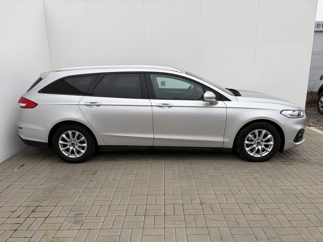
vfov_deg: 53.1
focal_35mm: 26
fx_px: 243
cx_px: 162
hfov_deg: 67.3
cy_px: 121
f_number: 1.6
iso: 40
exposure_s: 1/241
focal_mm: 5.96
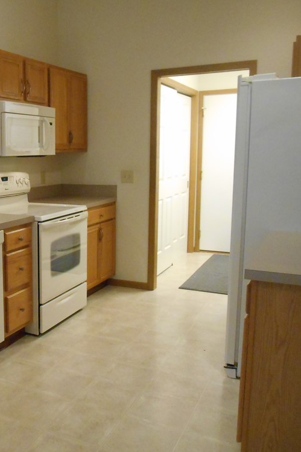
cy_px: 224
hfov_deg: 34.5
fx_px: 464
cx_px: 46
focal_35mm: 37
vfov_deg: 51.9
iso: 800
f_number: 3.4
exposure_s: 1/80
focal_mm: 4.7
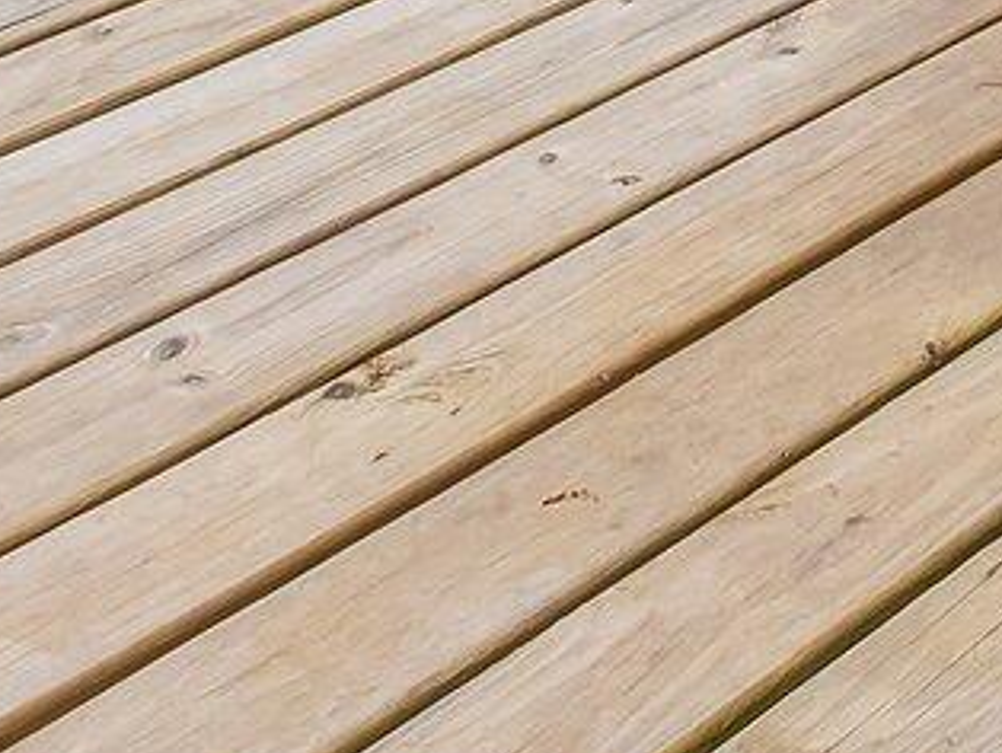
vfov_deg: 11.5
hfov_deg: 19.5
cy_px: -1310
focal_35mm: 94
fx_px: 2723
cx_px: 1225
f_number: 8
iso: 400
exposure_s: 1/320
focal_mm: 10
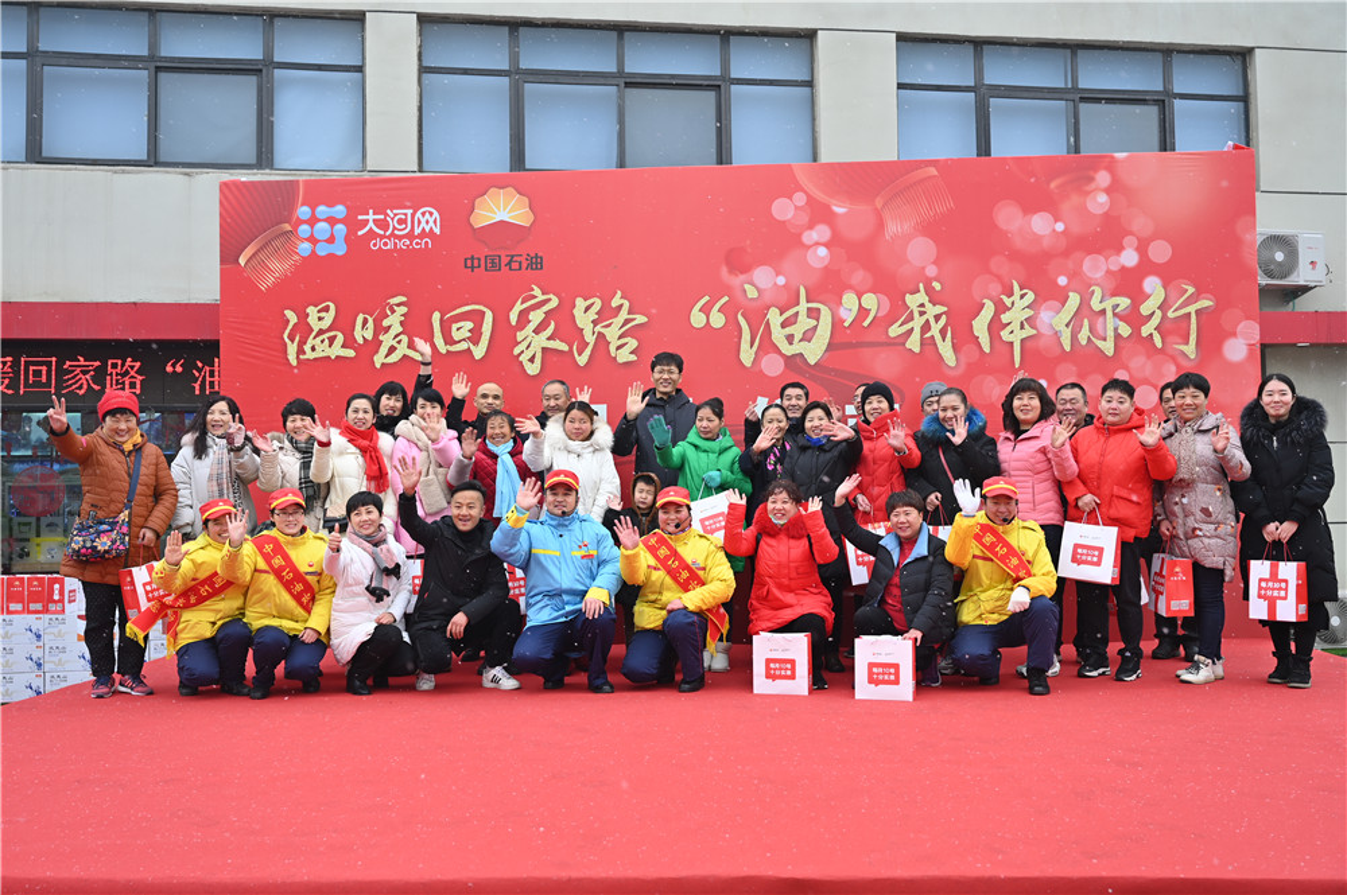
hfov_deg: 57.3
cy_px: 448
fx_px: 1234
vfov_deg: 39.9
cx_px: 674
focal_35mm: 33
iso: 125
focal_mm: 33
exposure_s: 1/200
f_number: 4
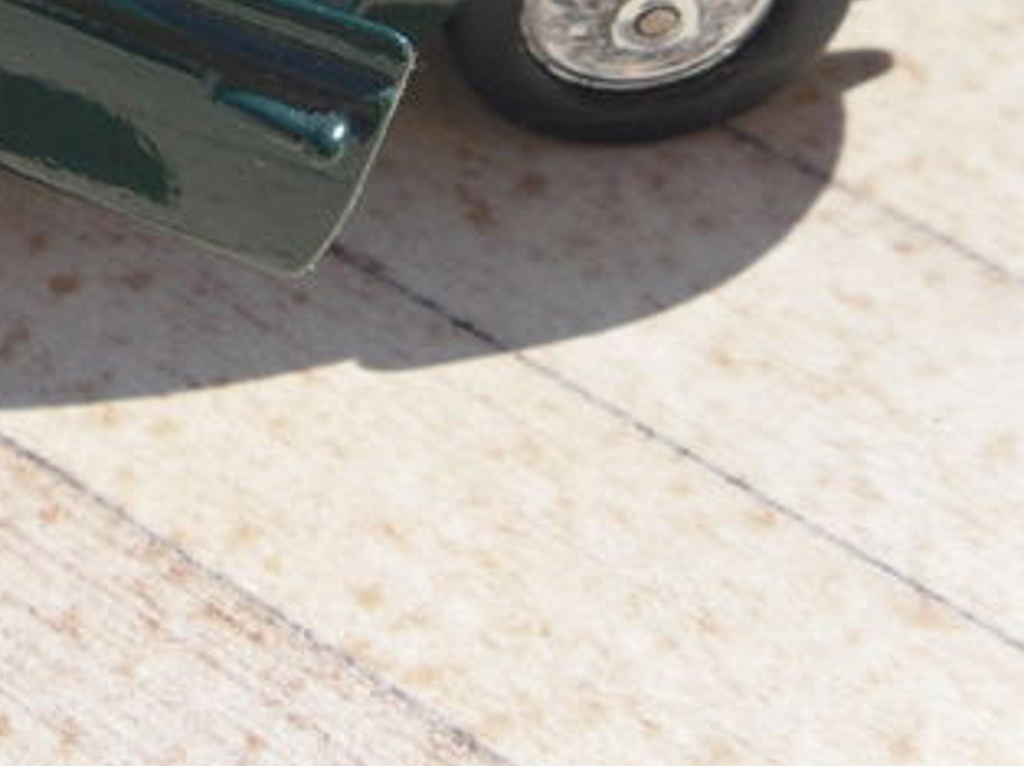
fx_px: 3309
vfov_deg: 12.9
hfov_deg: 16.9
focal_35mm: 112
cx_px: -167
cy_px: -134
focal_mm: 6.3
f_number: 8.2
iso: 80
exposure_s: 1/125
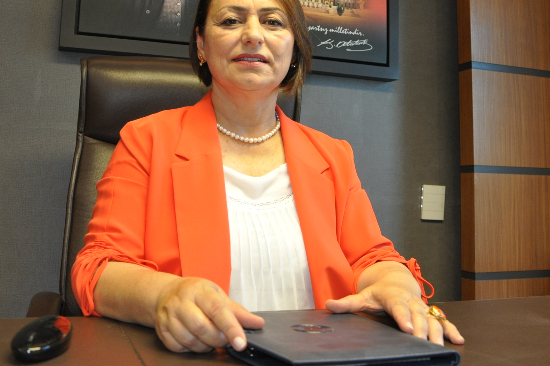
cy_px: 121
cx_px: 262
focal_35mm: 43
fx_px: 651
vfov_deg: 31.1
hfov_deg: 45.8
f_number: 4
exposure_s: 1/80
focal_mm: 21
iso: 800
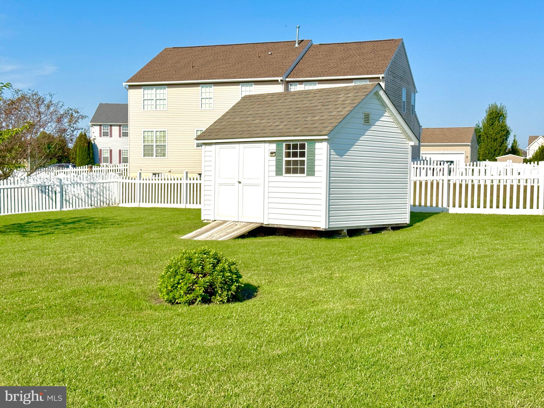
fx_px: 754
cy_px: 204
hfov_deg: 39.7
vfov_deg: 30.3
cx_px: 272
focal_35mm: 48
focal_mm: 6.76
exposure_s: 1/8772
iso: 64
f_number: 1.78
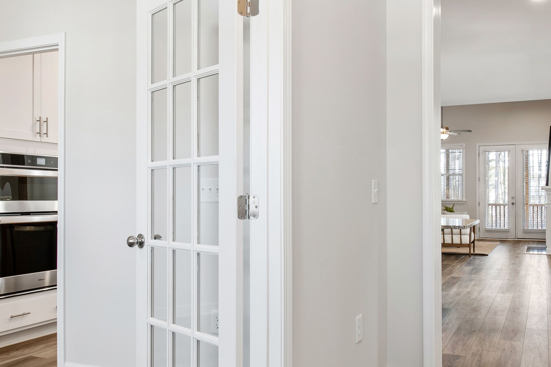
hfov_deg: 56.5
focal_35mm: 33
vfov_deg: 40.0
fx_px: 505
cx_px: 344
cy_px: 184
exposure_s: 1/2
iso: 100
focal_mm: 10
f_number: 8
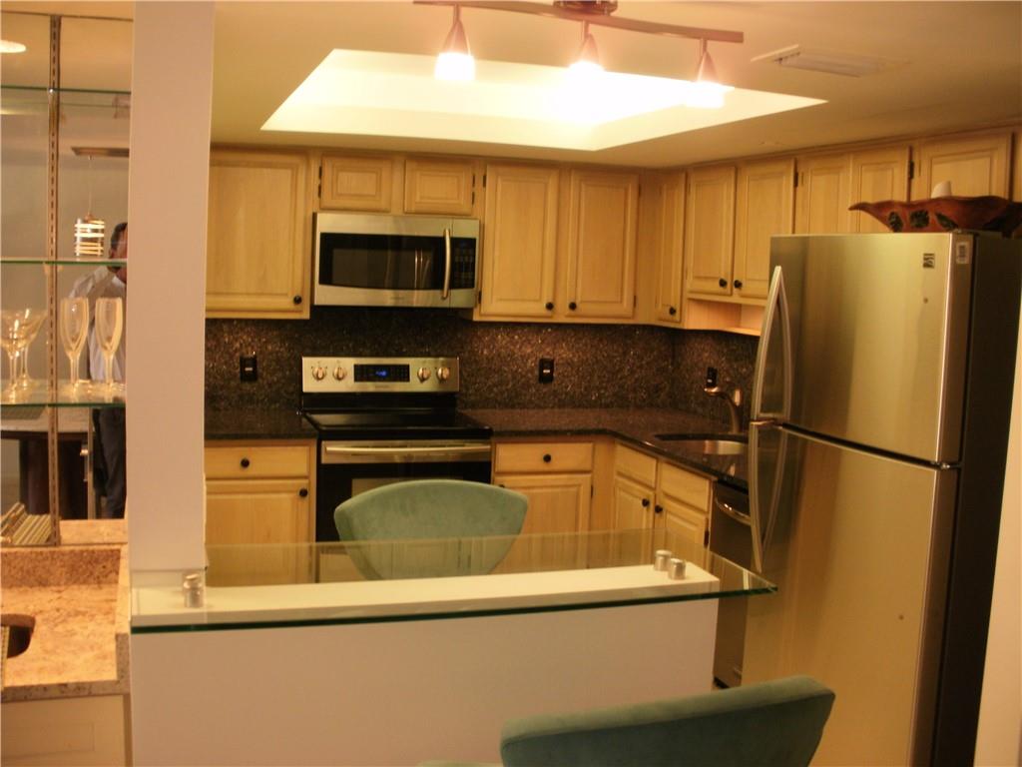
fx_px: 1063
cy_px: 384
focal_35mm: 36
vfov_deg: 39.7
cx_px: 511
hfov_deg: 51.4
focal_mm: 6.3
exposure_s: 1/30
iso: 125
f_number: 3.5
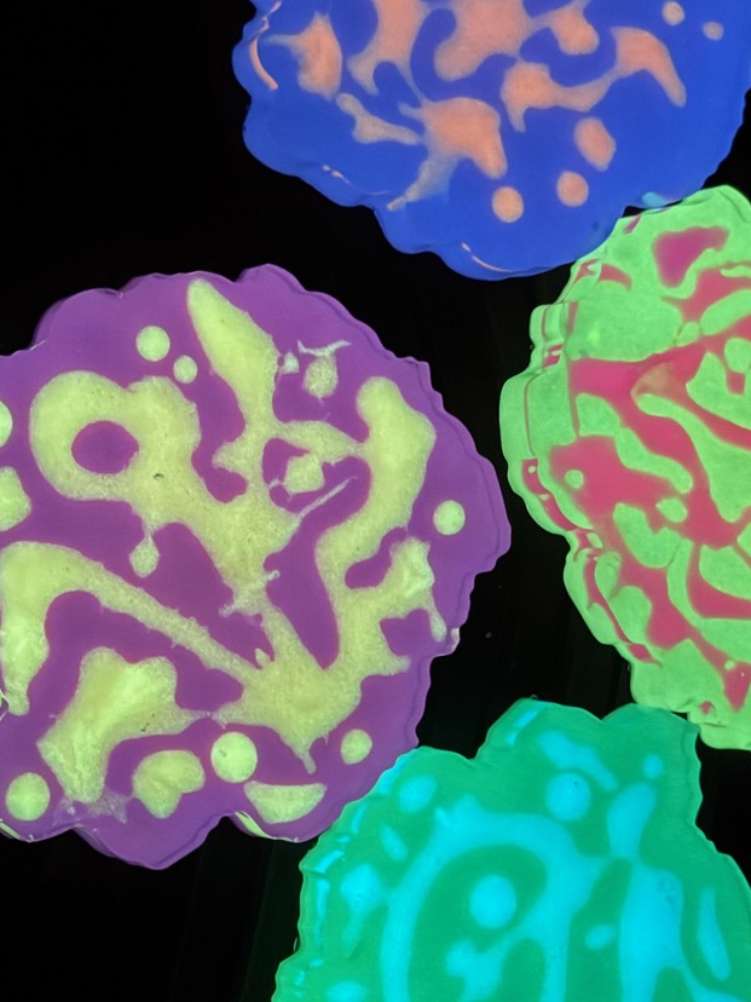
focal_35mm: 87
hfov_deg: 17.0
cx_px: 449
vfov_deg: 22.5
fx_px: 2517
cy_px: 495
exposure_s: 1/9
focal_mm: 6.76
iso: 500
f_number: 1.78
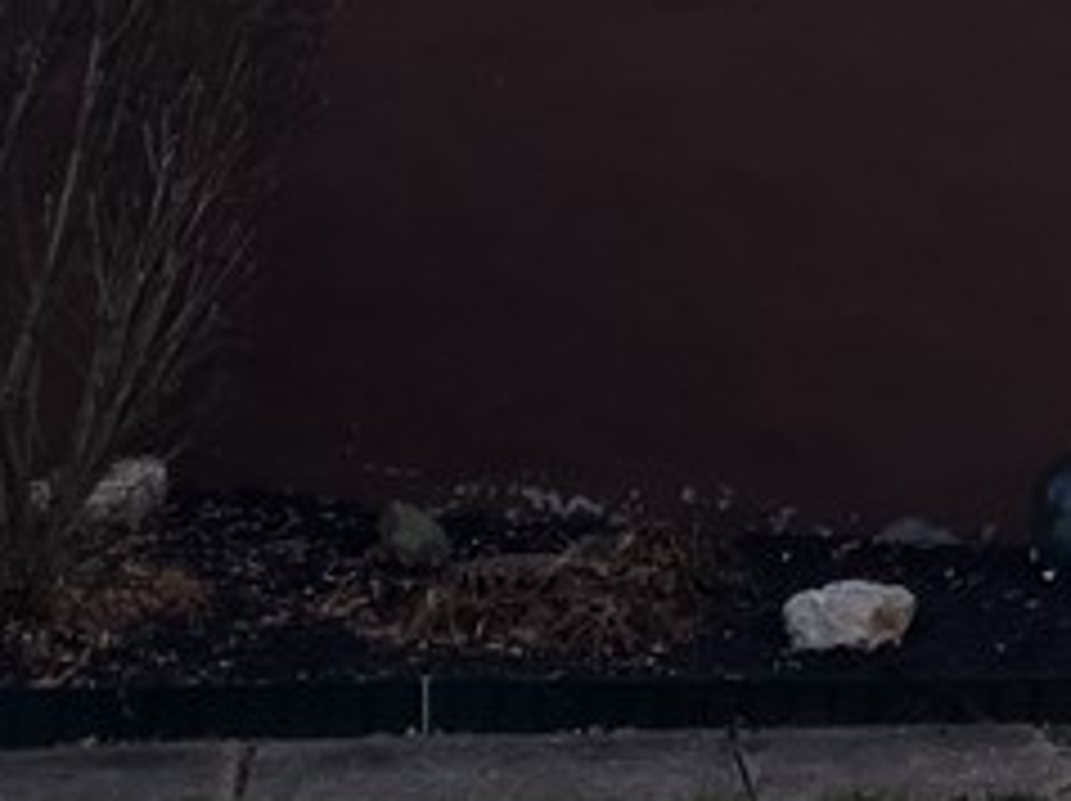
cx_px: 1120
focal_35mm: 125
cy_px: -513
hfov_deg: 15.4
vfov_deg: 11.2
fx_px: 3864
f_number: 2.2
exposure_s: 1/120
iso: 25
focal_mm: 4.15
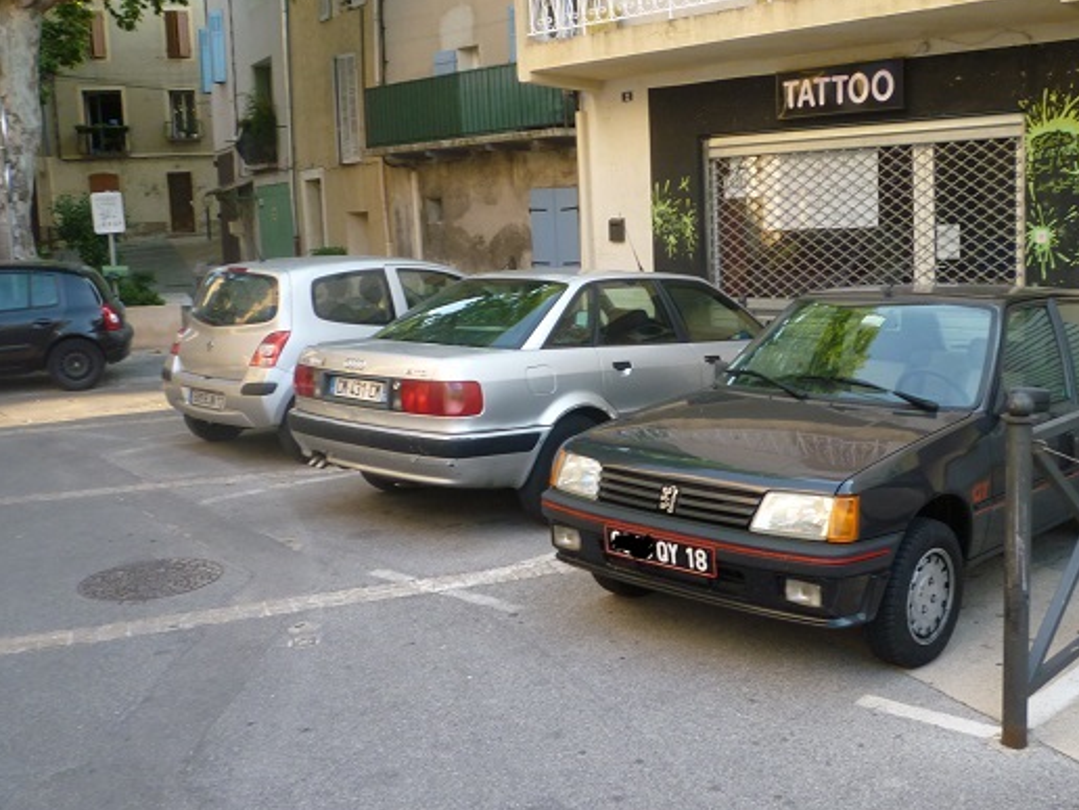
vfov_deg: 39.6
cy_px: 356
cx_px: 627
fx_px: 1122
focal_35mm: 36
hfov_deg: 51.1
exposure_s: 1/125
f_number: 3.3
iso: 160
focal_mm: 5.2
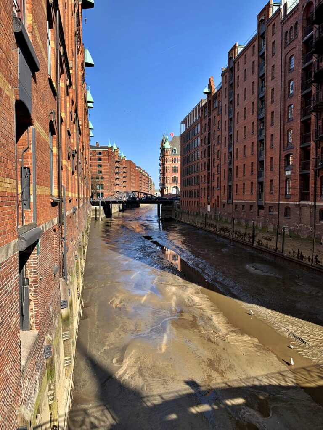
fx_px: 323
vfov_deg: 67.3
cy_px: 215
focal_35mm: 26
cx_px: 162
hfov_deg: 53.1
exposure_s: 1/1176
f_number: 1.8
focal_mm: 4.25
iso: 25
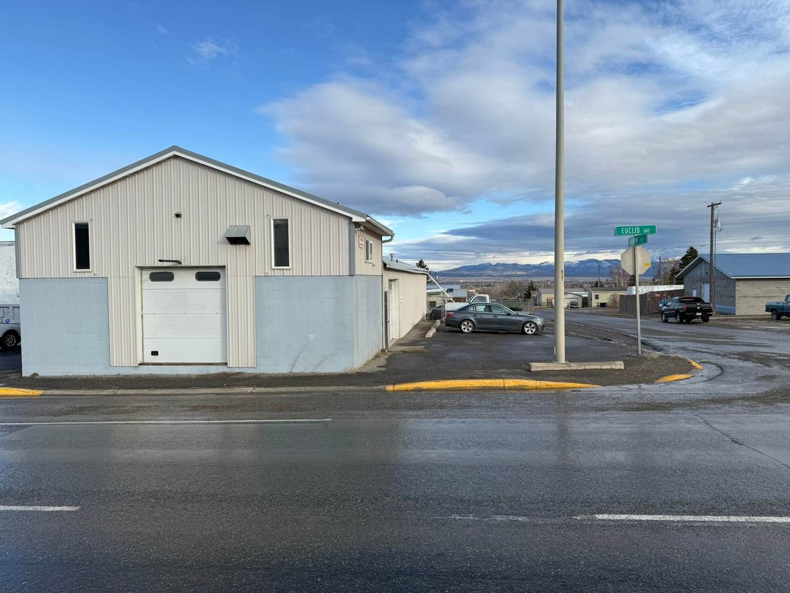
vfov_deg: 56.8
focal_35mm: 24
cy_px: 296
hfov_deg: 71.6
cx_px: 395
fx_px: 548
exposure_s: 1/2801
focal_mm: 6.76
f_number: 1.78
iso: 80
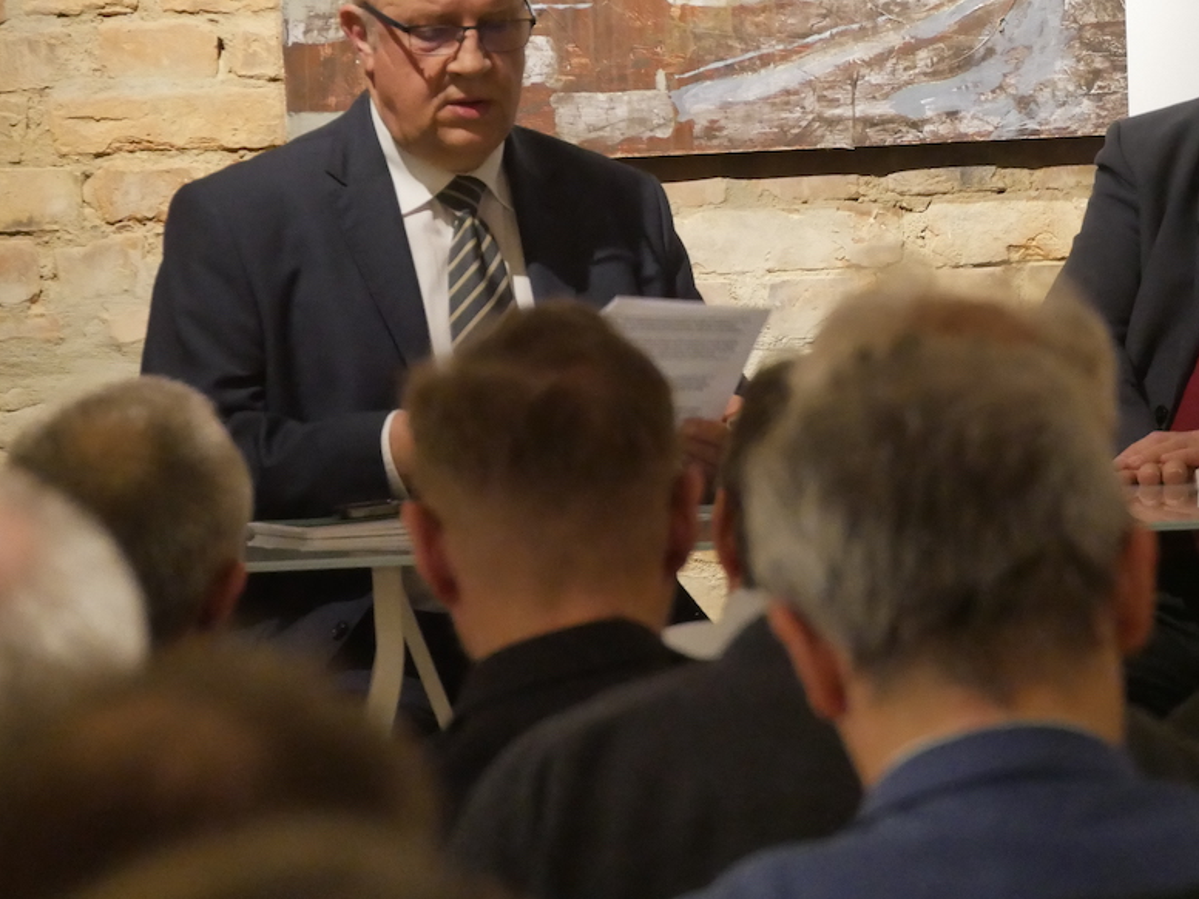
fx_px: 13476
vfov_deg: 3.8
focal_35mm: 389
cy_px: 272
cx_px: 921
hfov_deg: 5.1
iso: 3200
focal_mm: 118
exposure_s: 1/60
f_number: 5.6
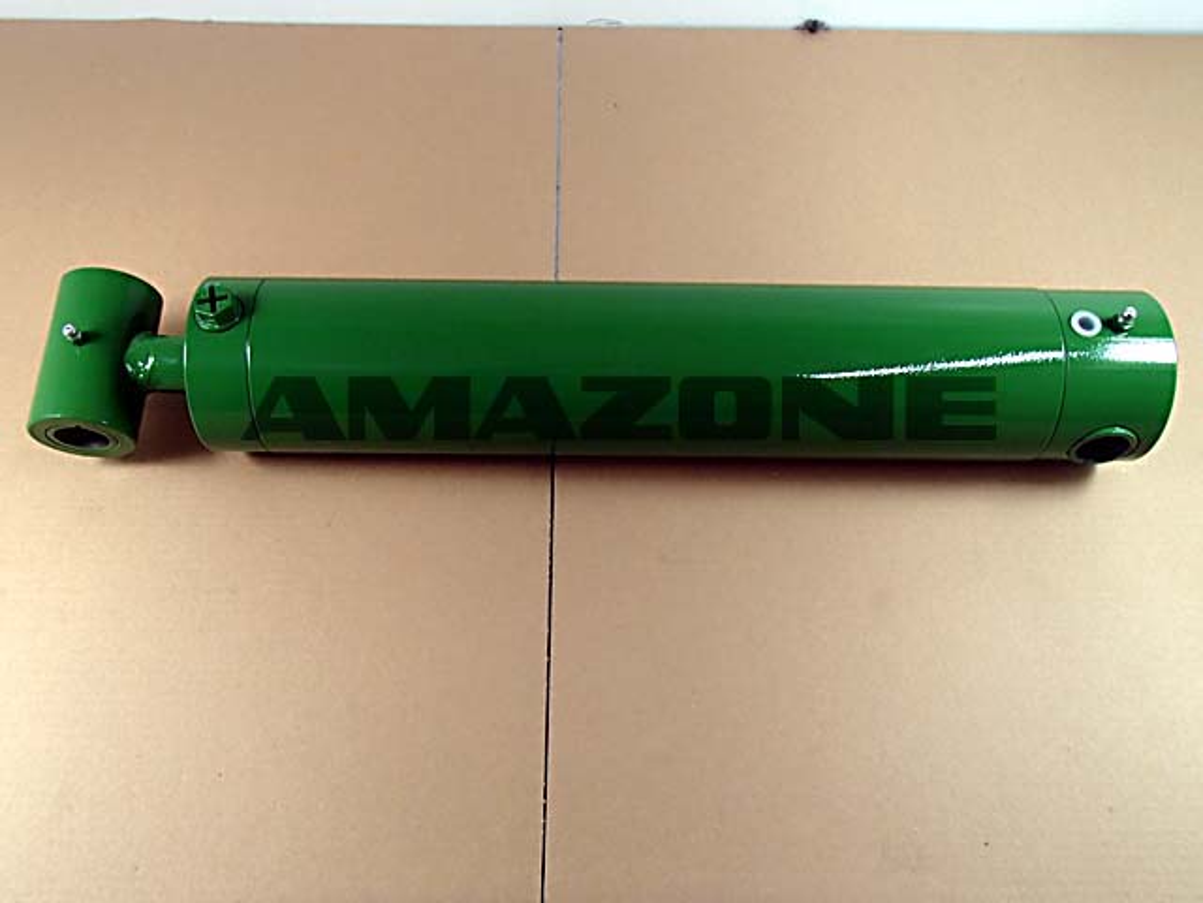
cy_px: 452
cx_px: 602
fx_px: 1043
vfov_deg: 46.8
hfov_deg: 60.0
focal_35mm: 30
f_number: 4.1
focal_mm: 5.4
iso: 200
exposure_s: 1/50
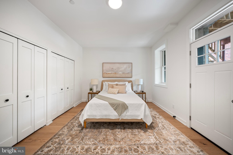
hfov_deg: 112.6
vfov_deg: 90.0
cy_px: 78
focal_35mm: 12
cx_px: 116
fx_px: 78
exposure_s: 1/13
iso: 800
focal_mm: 12
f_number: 4
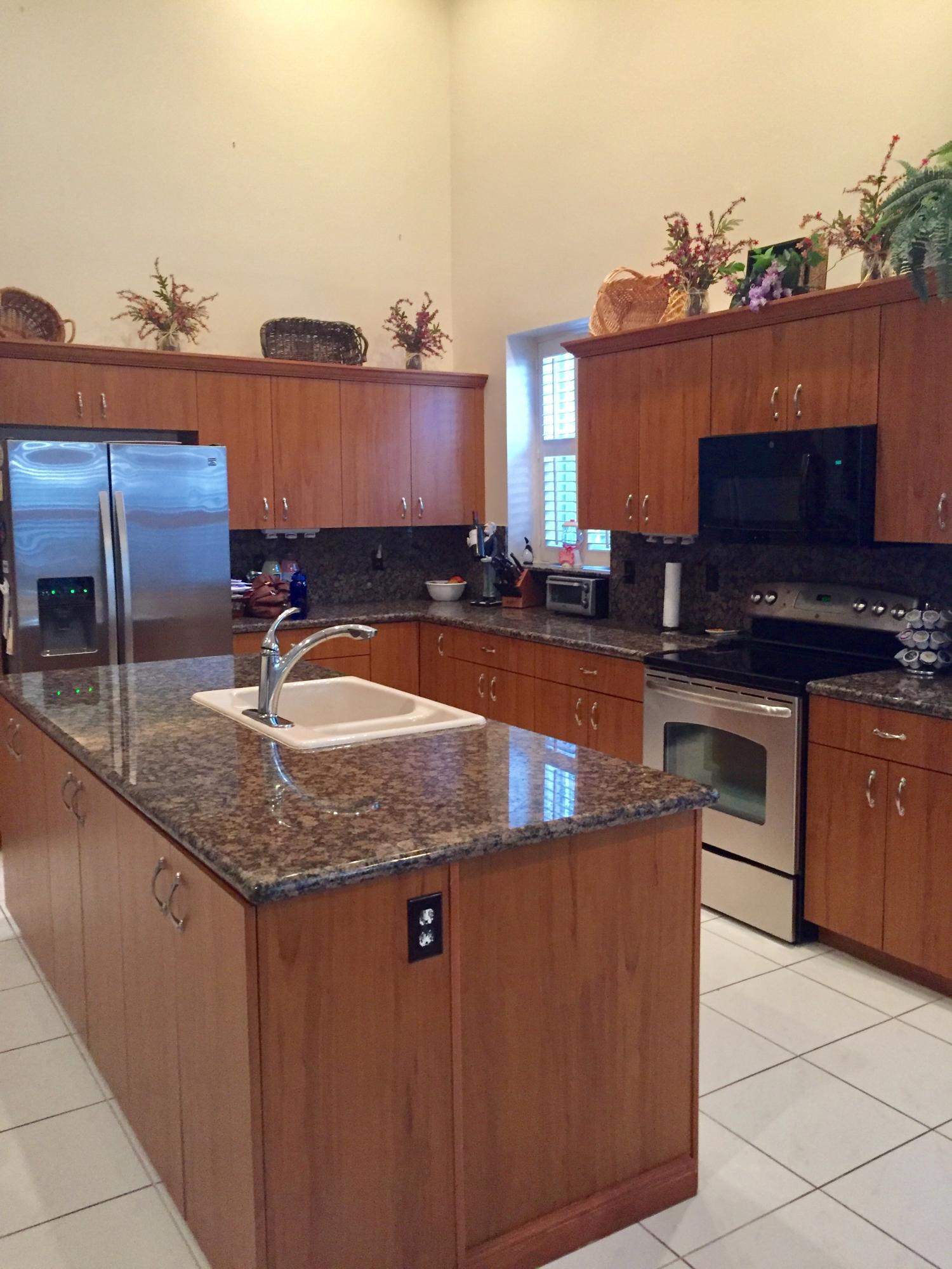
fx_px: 1063
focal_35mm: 29
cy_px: 634
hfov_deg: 48.2
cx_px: 476
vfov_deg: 61.7
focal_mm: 4.15
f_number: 2.2
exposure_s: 1/30
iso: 250
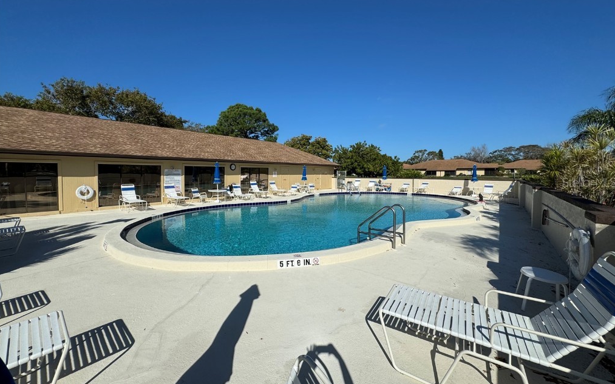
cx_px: 308
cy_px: 182
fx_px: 251
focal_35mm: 15
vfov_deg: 74.7
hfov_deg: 101.5
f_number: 2.2
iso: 40
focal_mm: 2.22
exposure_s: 1/4630
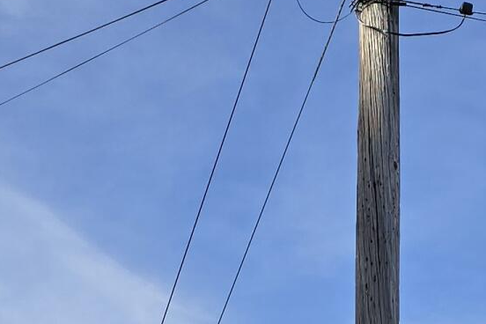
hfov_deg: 15.7
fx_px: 1755
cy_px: 724
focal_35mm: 130
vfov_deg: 9.6
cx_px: 346
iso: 12
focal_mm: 6.3
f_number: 1.7
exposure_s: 1/714
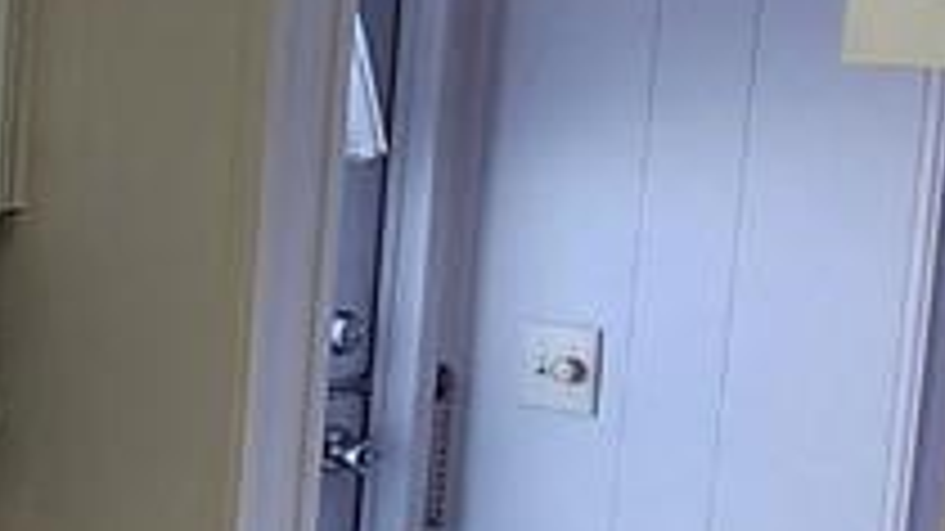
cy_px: 410
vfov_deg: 11.2
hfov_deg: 16.0
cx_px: -886
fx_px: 2706
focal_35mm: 108
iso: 64
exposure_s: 1/60
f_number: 2.2
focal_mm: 2.2
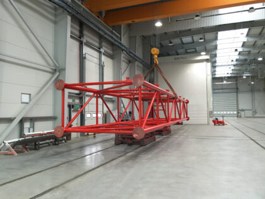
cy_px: 100
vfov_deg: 48.2
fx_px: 222
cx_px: 132
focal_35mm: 29
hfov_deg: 61.7
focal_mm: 4.15
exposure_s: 1/30
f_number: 2.2
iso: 80
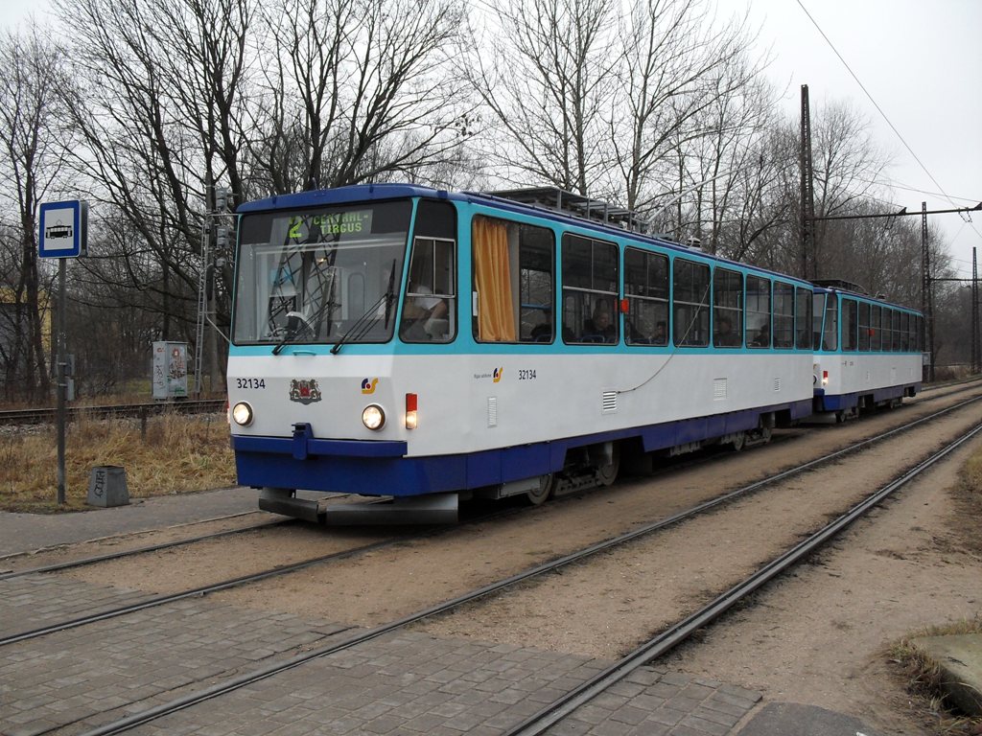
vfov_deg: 37.7
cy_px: 368
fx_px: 1078
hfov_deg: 49.0
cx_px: 491
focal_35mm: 38
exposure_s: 1/90
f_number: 2.8
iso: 80
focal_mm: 6.3
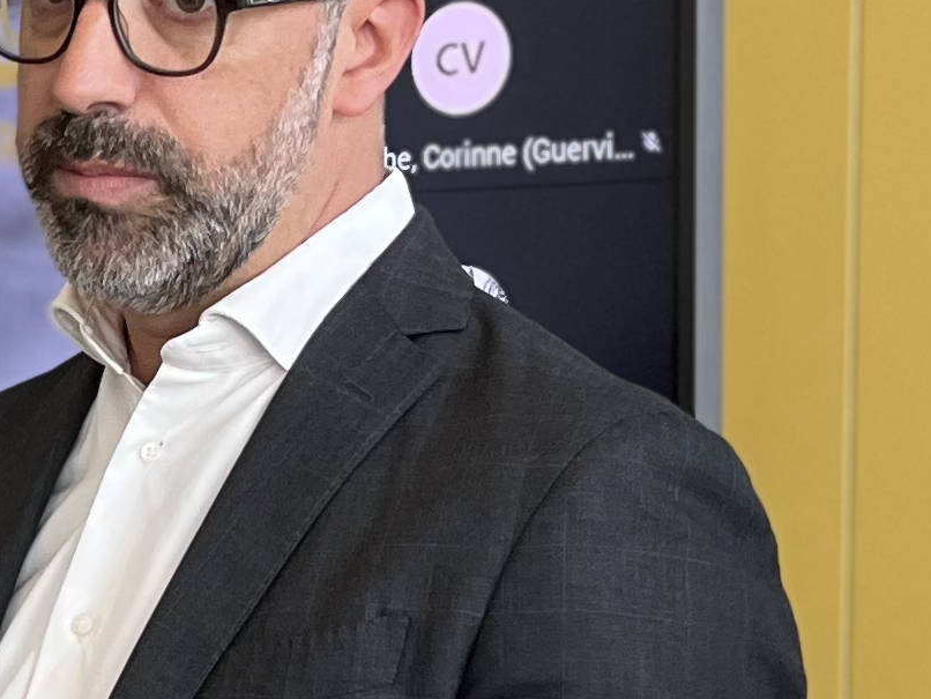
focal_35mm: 130
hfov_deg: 14.1
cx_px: -504
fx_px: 3497
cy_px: 635
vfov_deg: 11.3
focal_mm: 5.1
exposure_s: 1/100
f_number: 1.6
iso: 100
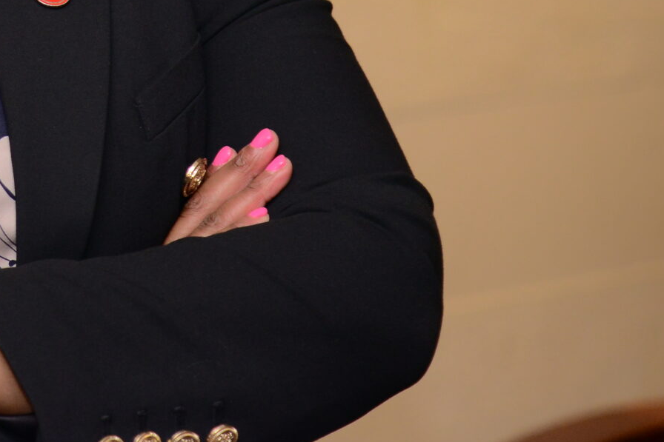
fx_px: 5163
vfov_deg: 4.9
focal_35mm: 280
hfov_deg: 7.3
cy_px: -166
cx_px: -140
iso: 800
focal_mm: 98
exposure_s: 1/160
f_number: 4
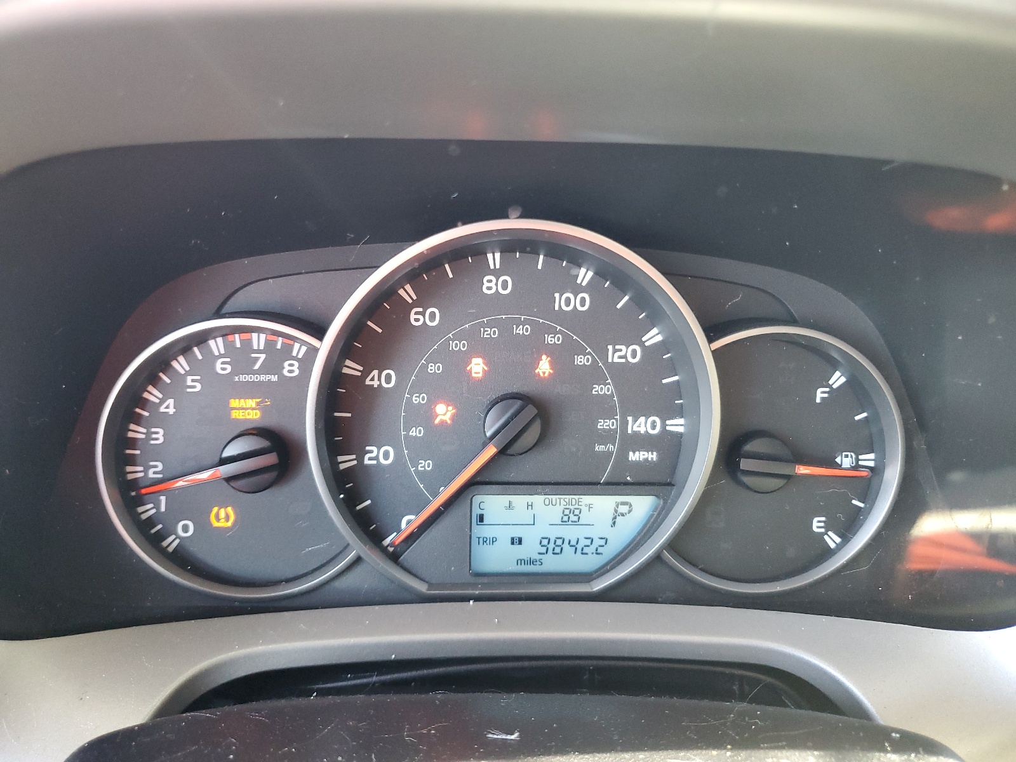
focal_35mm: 26
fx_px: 763
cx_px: 508
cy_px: 381
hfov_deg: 67.3
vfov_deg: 53.1
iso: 268
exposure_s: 1/60.2
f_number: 1.5
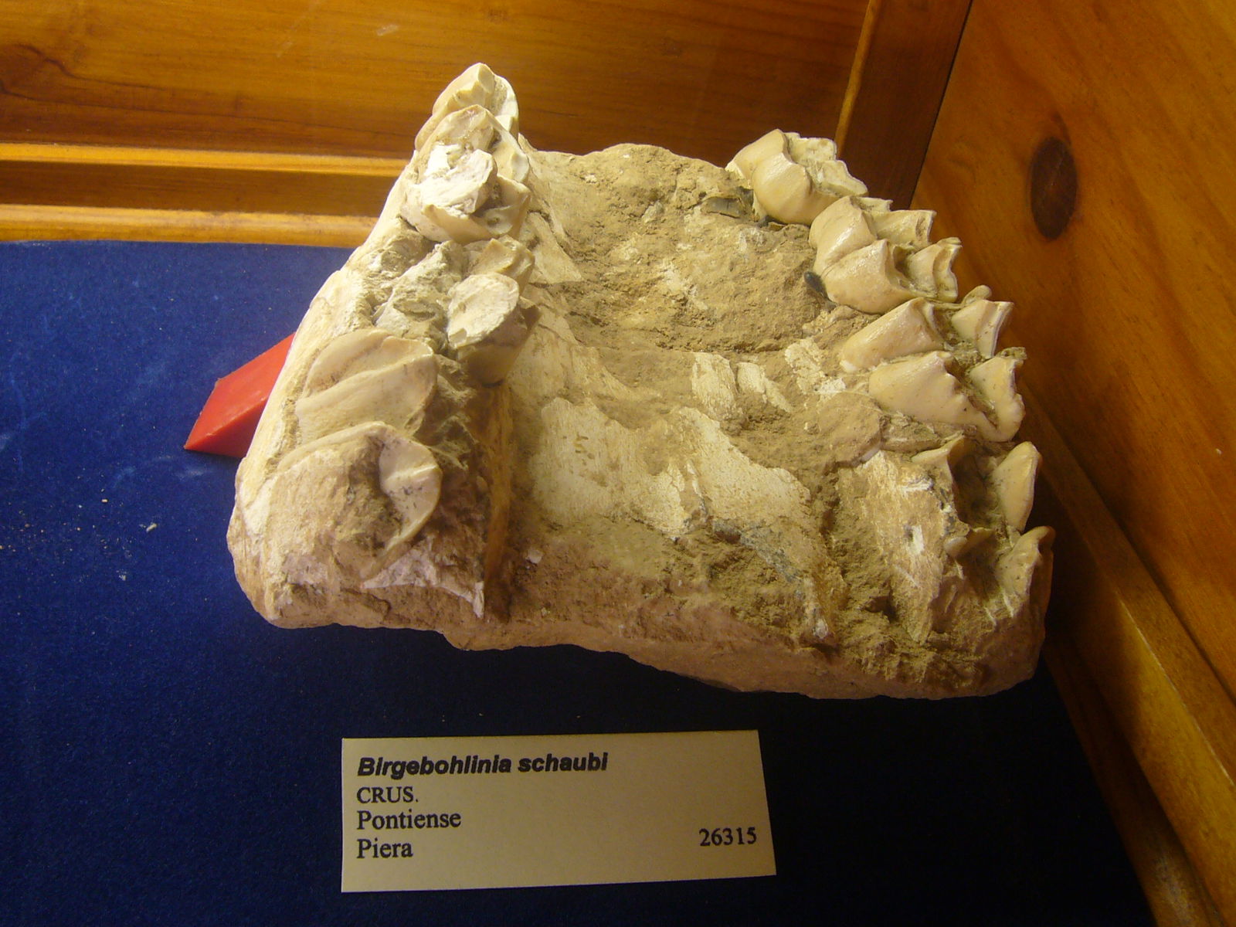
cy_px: 464
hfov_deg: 47.9
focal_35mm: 39
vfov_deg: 36.8
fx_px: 1393
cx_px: 618
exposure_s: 1/30
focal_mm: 4.6
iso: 80
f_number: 2.8
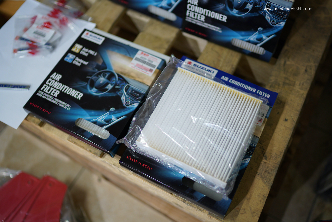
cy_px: 111
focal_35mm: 35
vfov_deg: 37.9
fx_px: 323
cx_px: 166
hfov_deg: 54.4
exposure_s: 1/40
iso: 125
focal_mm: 35
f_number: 1.4
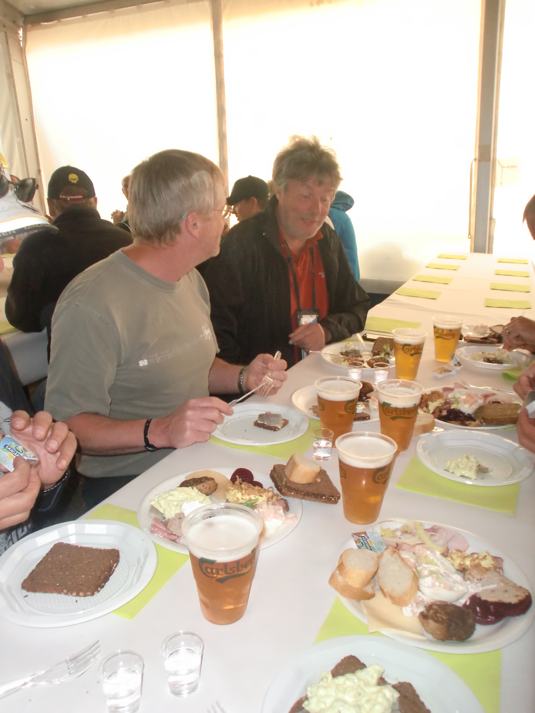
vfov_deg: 67.3
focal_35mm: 26
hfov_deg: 53.1
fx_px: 536
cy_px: 356
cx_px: 268
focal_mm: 4.65
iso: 250
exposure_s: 1/60
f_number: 2.6
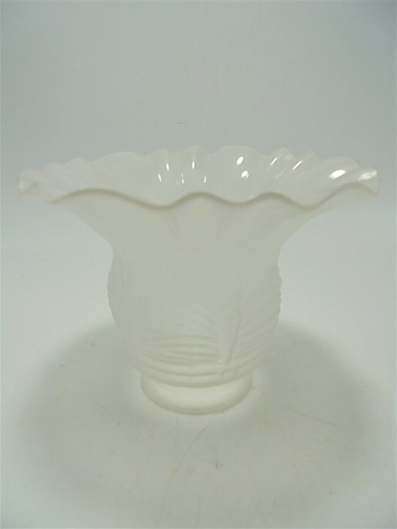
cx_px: 198
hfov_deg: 53.1
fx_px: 398
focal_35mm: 26
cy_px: 264
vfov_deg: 67.3
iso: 100
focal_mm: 4.6
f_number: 3.5
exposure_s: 1/125
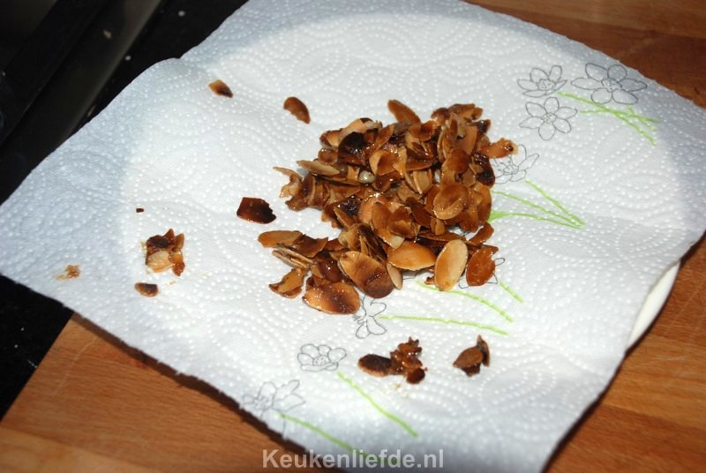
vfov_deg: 25.8
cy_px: 236
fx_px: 1031
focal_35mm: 52
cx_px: 353
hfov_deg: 37.8
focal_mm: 35
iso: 160
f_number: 4.5
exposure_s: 1/60
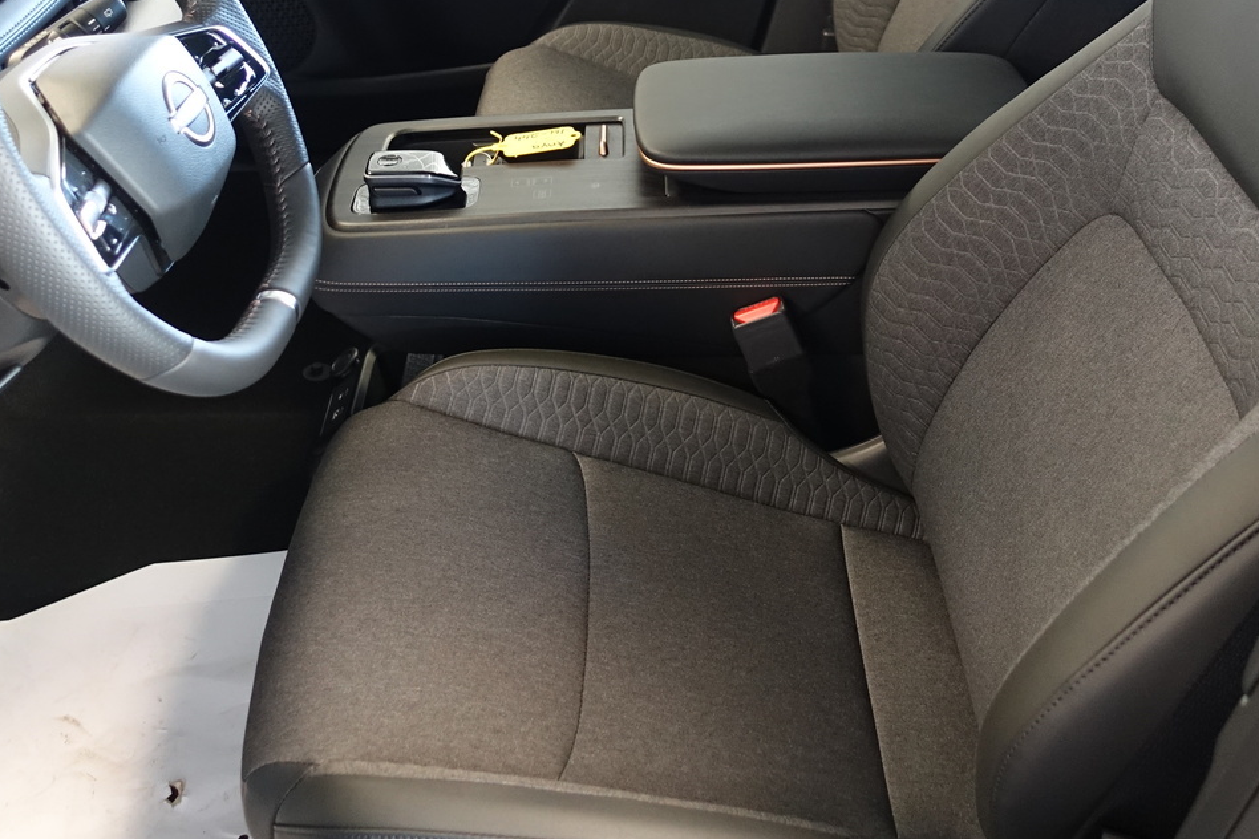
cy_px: 167
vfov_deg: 31.8
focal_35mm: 41
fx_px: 1434
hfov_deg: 47.4
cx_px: 575
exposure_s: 1/30
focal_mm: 8.8
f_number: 1.8
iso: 640
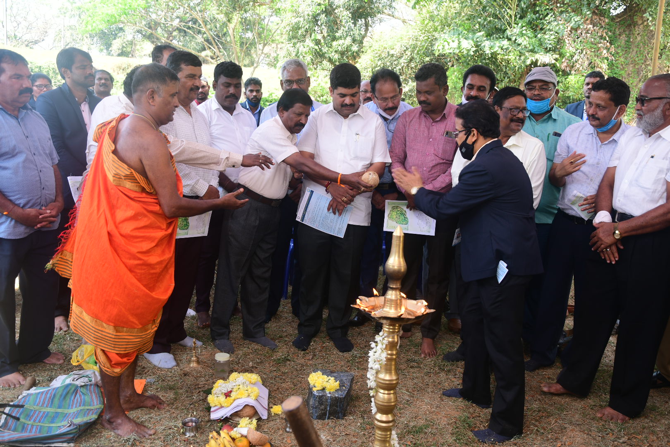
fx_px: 614
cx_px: 335
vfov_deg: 40.0
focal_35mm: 33
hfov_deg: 57.2
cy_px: 224
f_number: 4
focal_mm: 22
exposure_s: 1/60
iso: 100
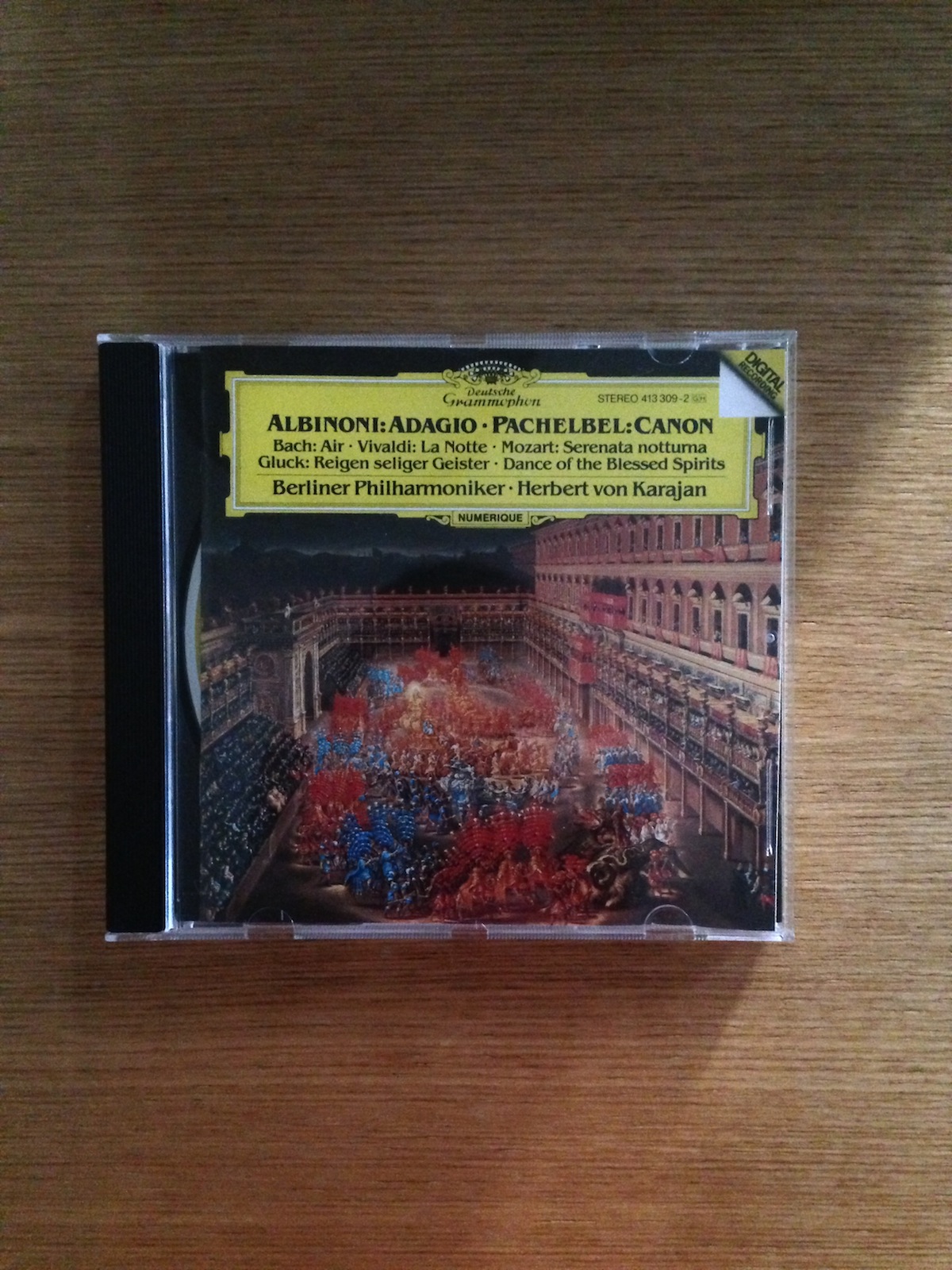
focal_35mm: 33
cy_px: 635
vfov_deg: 55.4
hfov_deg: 42.9
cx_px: 476
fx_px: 1210
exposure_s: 1/15
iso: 800
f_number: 2.4
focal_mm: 4.13
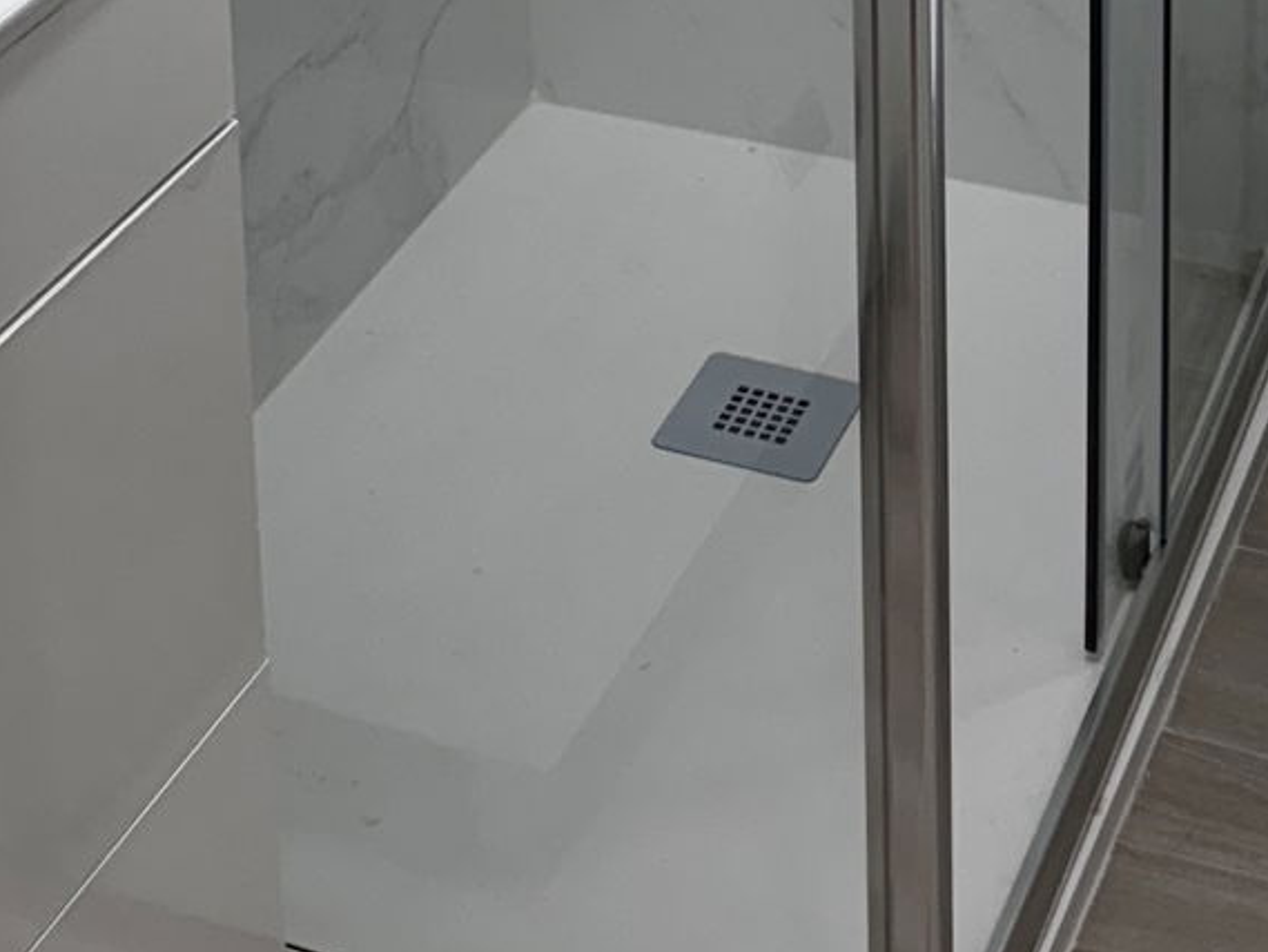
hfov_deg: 21.8
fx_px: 3297
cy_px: -694
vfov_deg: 14.6
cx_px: 669
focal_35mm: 90
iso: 80
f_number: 1.78
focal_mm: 6.76
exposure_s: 1/100
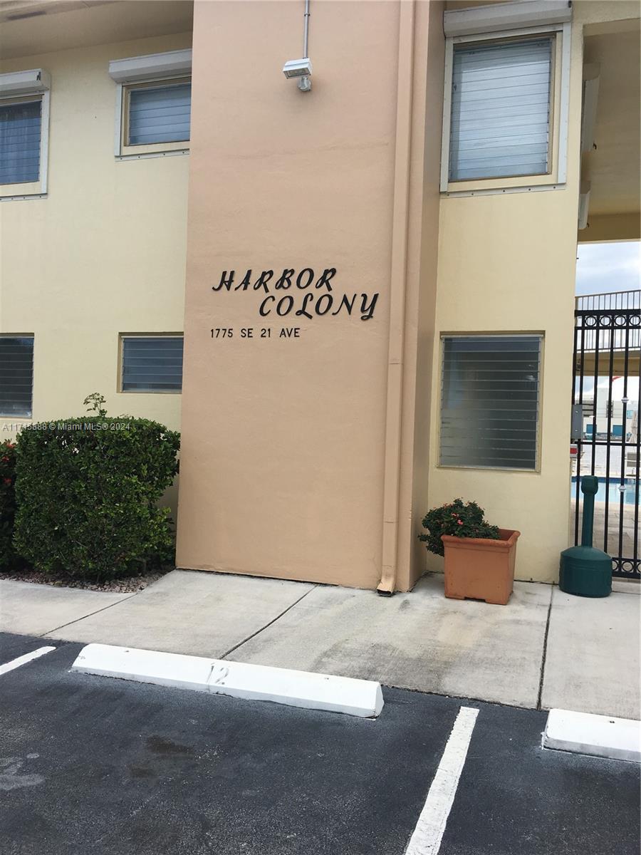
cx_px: 320
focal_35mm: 29
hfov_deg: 48.2
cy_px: 428
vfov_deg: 61.7
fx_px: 716
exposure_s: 1/493
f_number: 2.2
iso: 25
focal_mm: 4.15
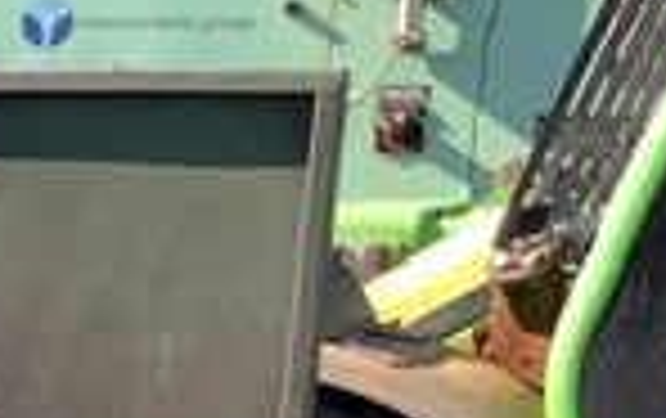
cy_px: 908
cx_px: -572
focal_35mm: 142
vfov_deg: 8.6
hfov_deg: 13.1
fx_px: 2581
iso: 25
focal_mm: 3.3
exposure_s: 1/350
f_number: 2.4
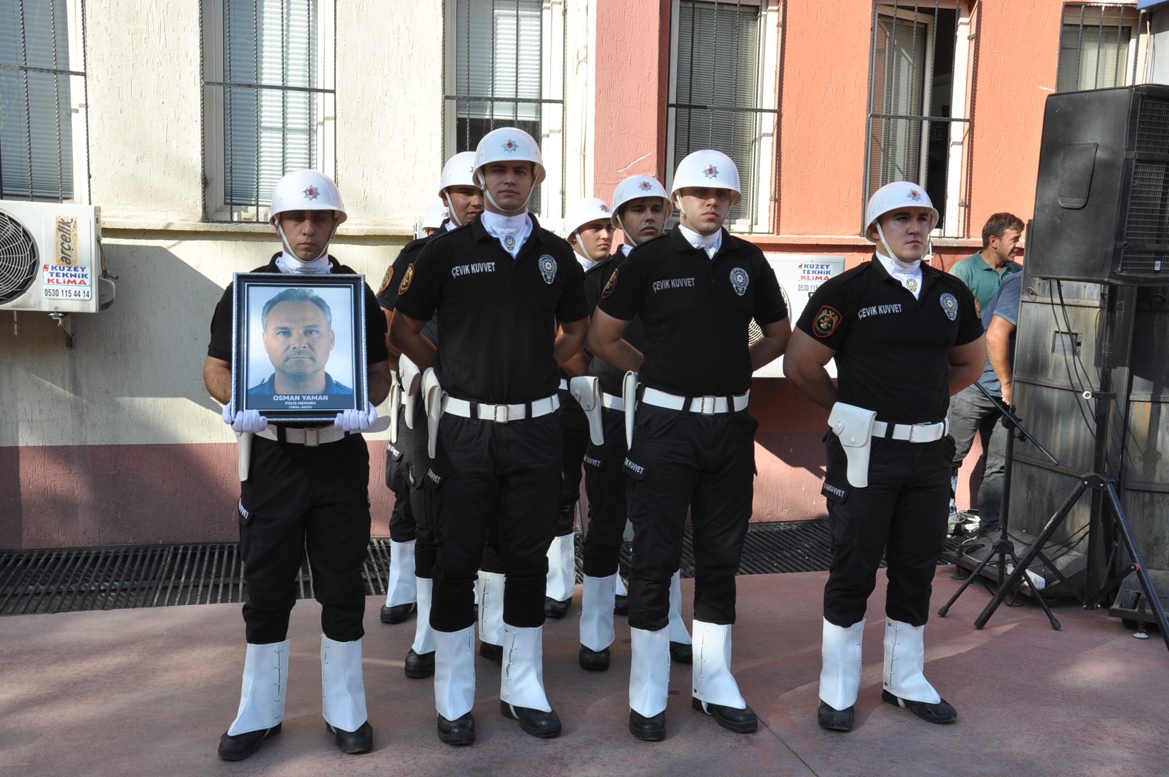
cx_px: 584
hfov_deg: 49.6
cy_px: 388
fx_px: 1265
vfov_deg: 34.1
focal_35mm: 39
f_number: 10
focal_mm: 26
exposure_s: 1/100
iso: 200
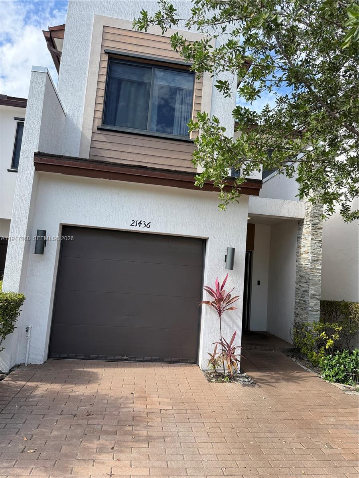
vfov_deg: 71.6
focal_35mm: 24
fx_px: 332
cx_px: 180
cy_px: 239
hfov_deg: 56.8
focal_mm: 6.76
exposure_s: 1/2232
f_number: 1.78
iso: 100
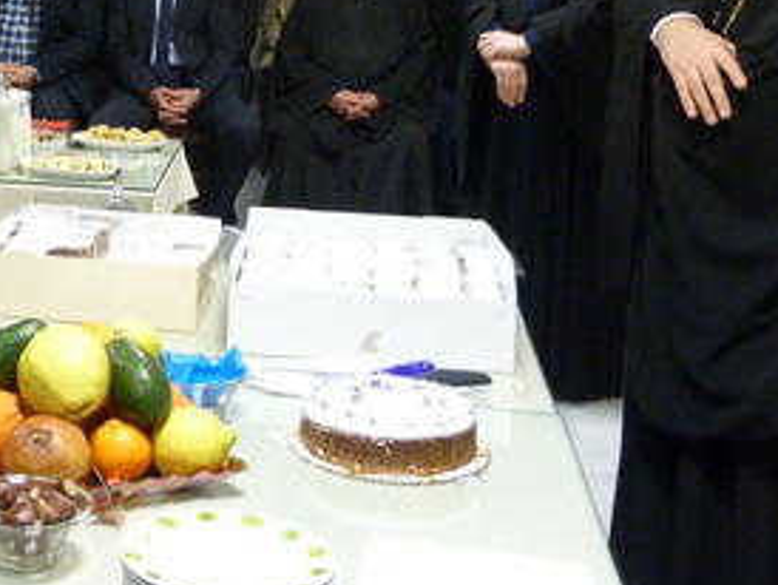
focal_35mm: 70
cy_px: -82
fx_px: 1575
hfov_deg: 26.8
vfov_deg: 20.0
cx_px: 82
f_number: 3
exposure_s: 1/10
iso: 400
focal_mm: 5.4
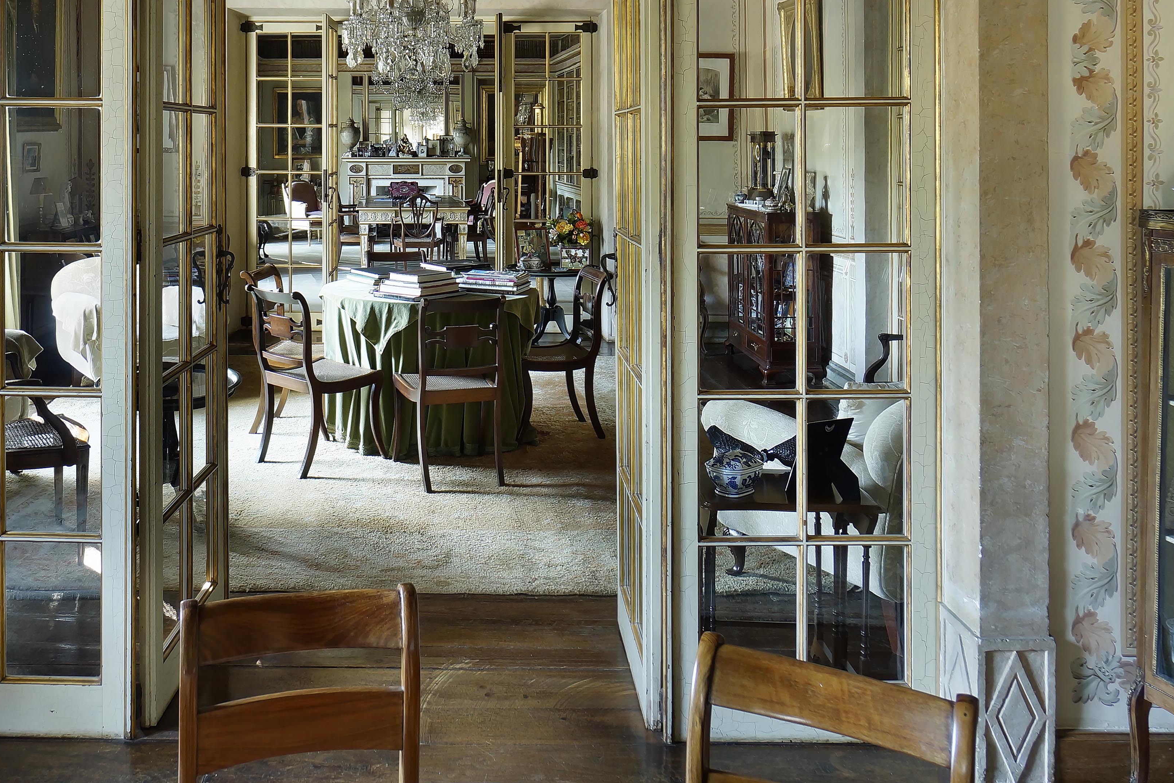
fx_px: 1076
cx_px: 428
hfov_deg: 56.4
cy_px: 122
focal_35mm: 33
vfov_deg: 38.0
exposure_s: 2
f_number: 6.3
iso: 200
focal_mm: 12
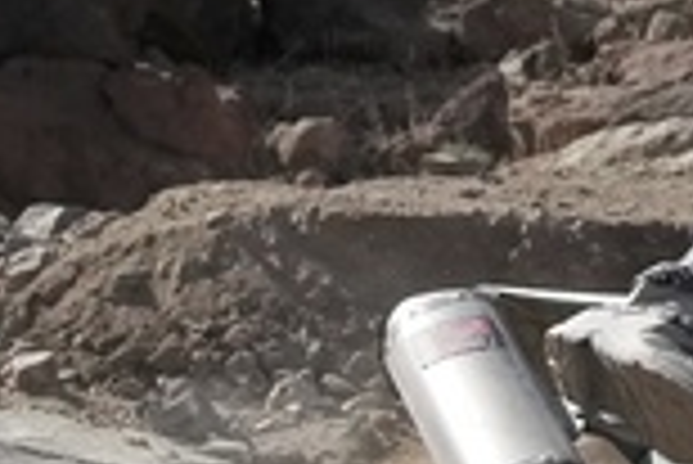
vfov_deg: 5.6
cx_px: 922
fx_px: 4605
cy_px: -426
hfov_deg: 8.5
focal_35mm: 239
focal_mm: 24
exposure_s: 1/10000
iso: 800
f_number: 4
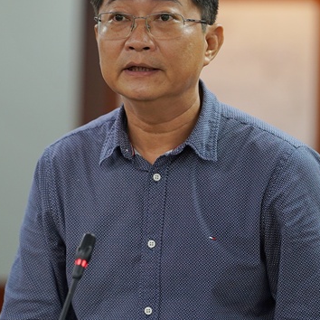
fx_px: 3033
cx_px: 160
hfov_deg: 6.0
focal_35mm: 290
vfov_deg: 6.0
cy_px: 115
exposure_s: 1/800
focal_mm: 168
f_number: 2.8
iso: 1600
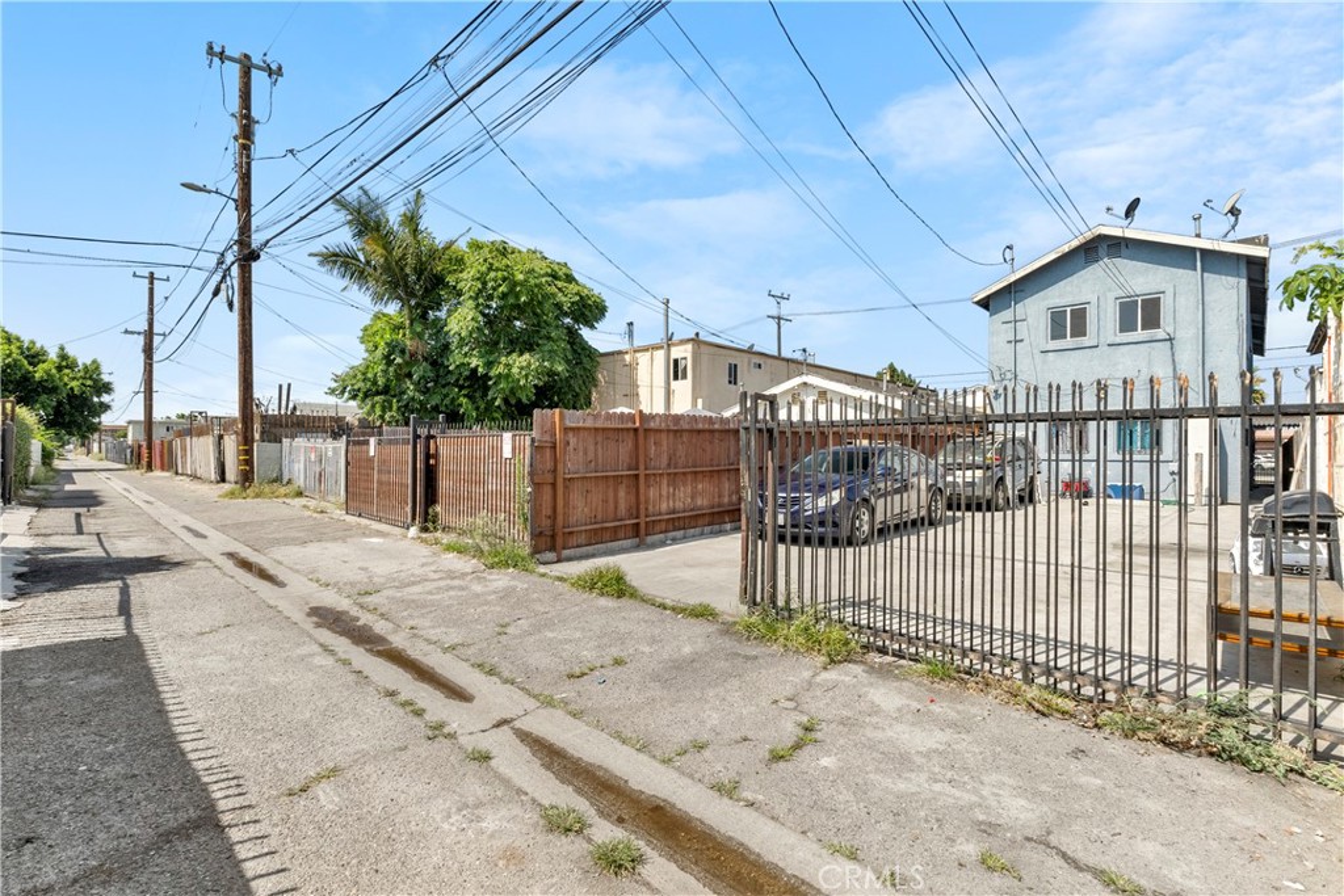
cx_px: 672
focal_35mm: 16
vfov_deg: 73.8
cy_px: 448
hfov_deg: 96.7
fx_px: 597
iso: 400
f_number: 11
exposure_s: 1/80
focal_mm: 16
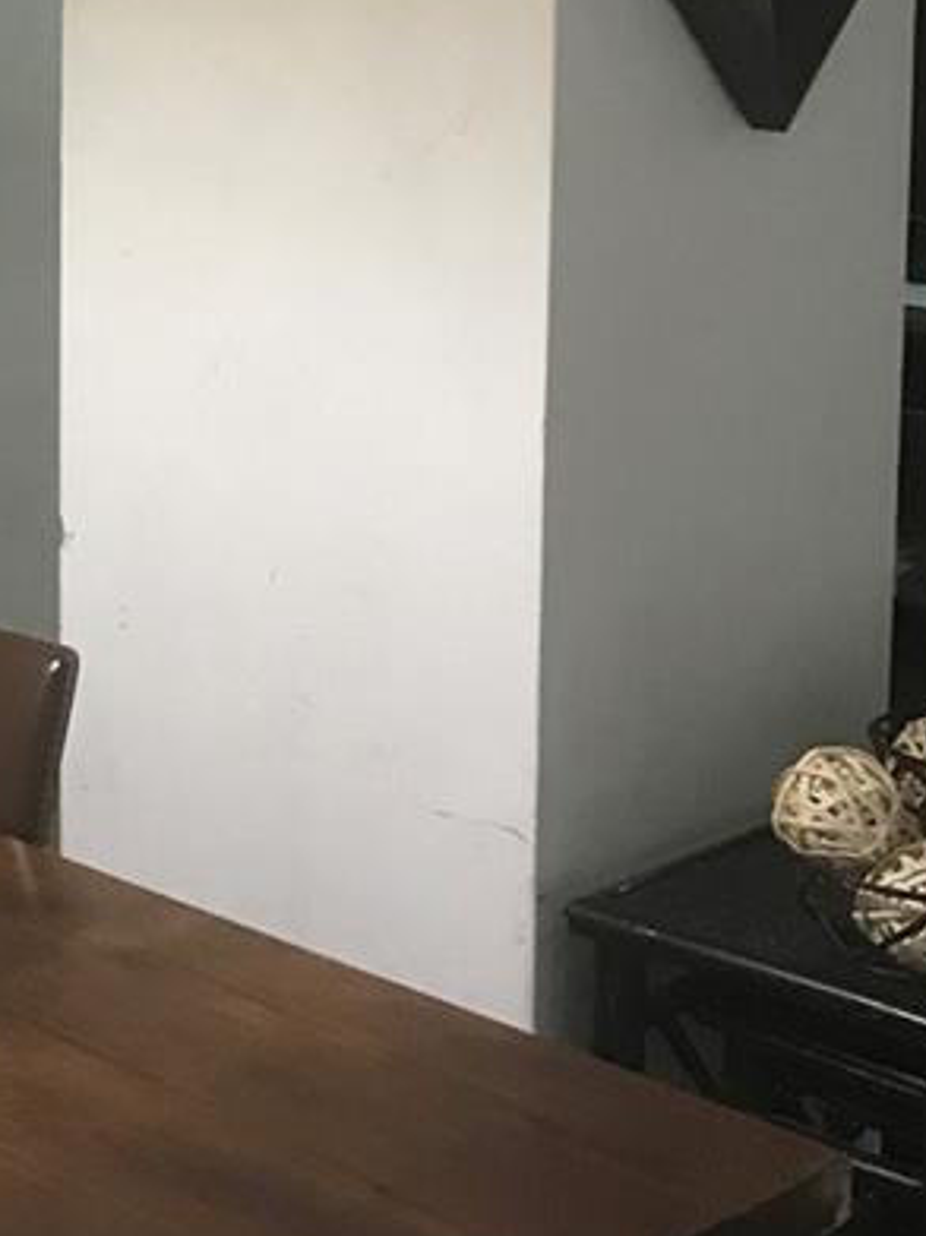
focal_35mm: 86
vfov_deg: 22.4
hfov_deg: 15.8
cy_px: 187
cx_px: -436
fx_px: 3069
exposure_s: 1/15
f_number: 1.8
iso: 50
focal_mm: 3.99
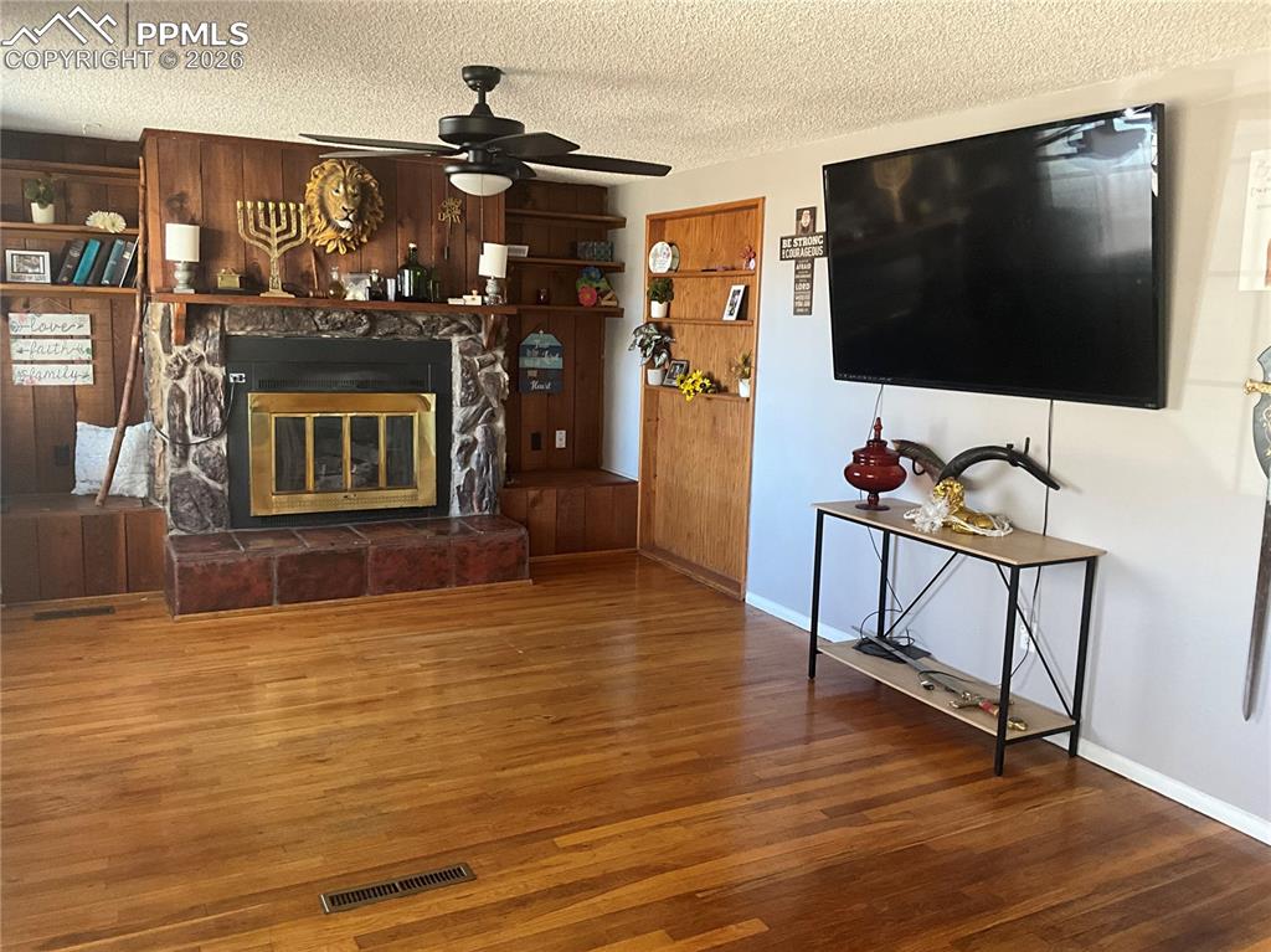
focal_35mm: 29
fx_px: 1064
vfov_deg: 48.2
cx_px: 636
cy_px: 476
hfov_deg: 61.7
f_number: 1.8
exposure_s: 1/60
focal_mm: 3
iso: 125
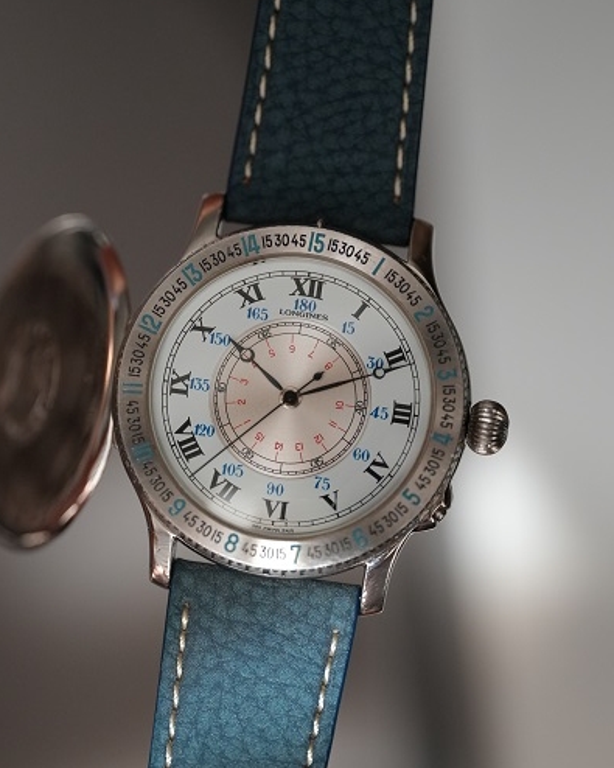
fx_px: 3181
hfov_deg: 11.0
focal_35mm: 140
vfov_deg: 13.8
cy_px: 403
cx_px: 306
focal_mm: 105
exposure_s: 1/250
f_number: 2.8
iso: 2500
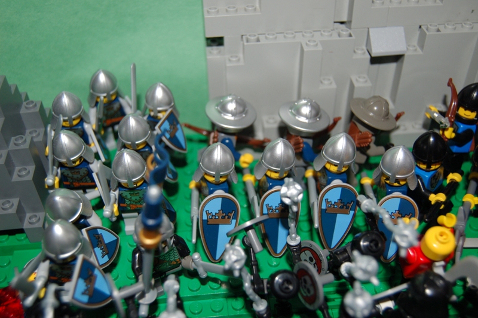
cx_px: 239
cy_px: 159
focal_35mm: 42
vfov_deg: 31.8
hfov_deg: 46.4
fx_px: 557
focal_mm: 28
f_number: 4.2
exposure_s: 1/60
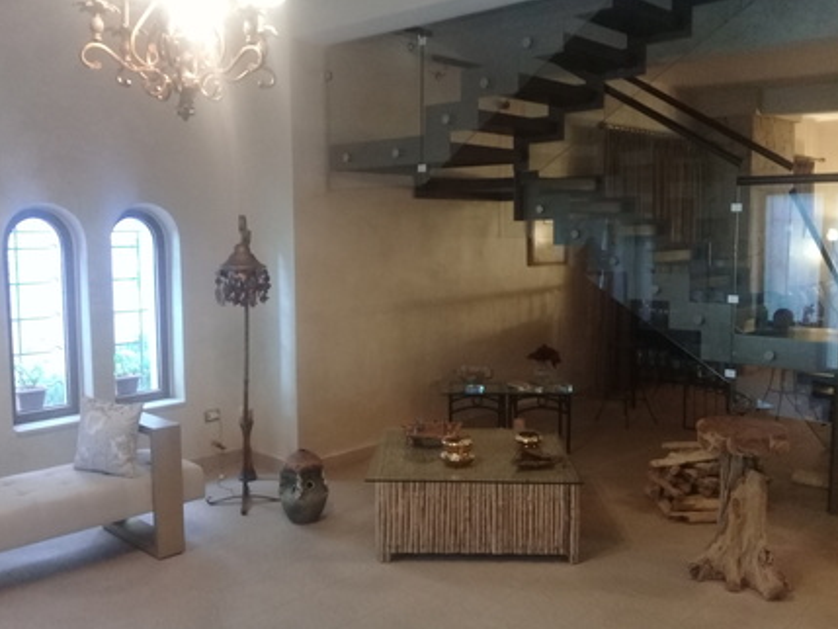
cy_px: 314
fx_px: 799
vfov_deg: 43.0
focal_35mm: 33
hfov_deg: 55.3
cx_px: 407
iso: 200
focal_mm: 3.3
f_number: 2.2
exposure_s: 1/17
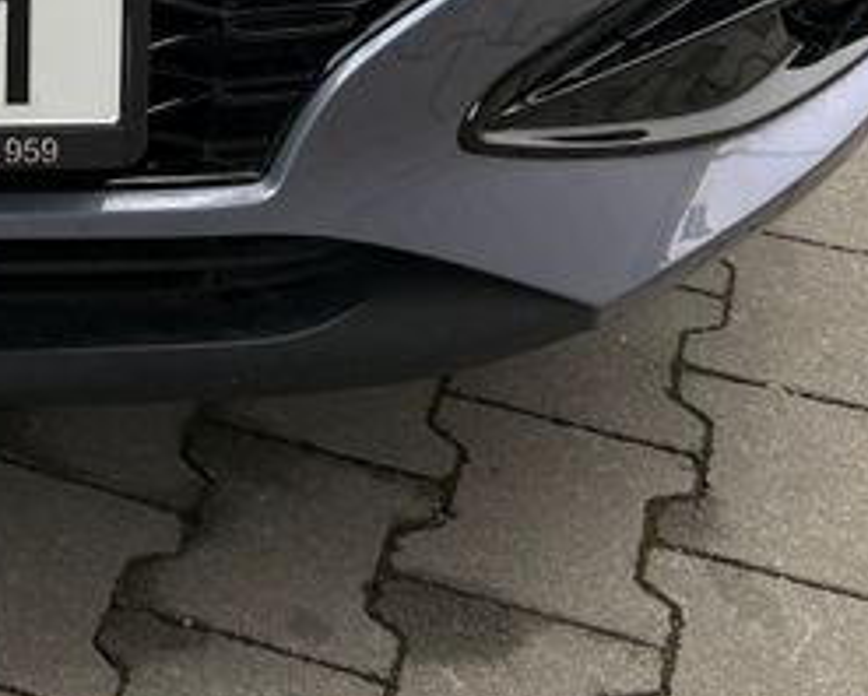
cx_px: -387
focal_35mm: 105
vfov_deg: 13.3
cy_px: -545
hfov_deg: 16.8
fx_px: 2700
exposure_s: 1/527
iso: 50
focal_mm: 5.96
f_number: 1.6
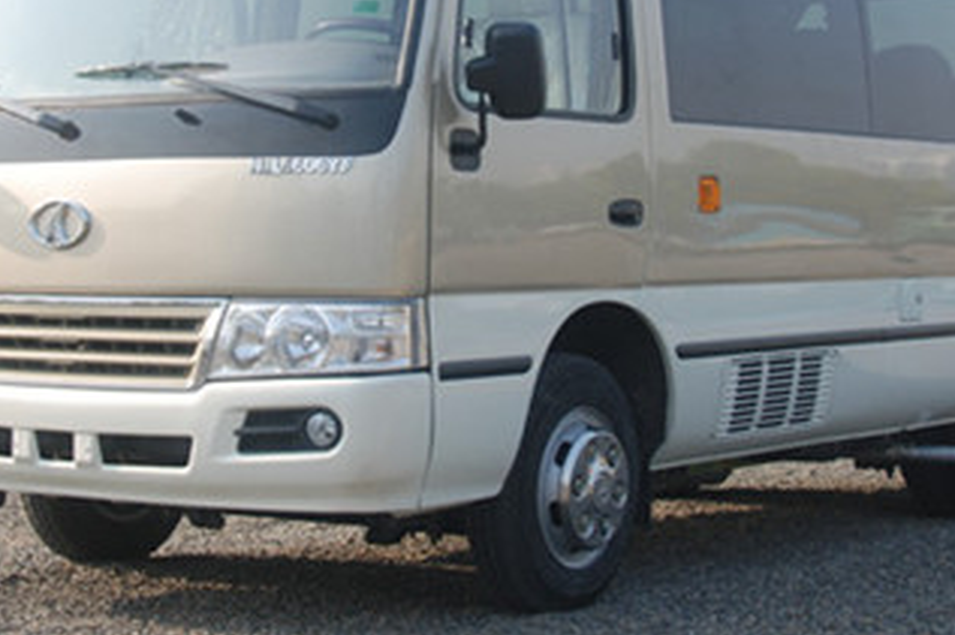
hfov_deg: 23.1
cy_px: 132
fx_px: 2332
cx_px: 413
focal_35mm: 88
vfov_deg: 15.4
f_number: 6.3
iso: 100
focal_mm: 31
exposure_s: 1/160
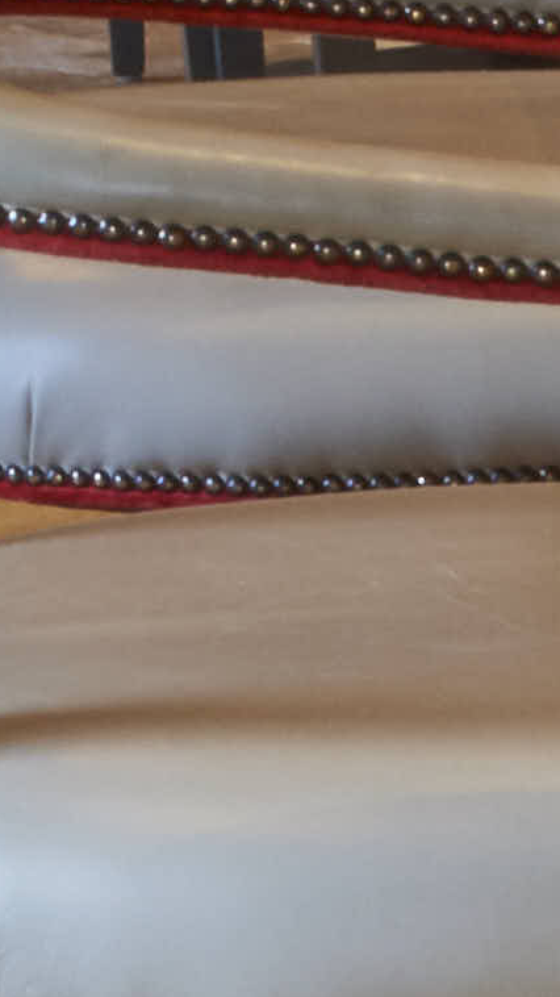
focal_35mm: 407
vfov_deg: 5.1
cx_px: -1078
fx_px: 10751
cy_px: -1702
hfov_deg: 2.9
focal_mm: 40
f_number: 22
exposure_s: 1
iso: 200
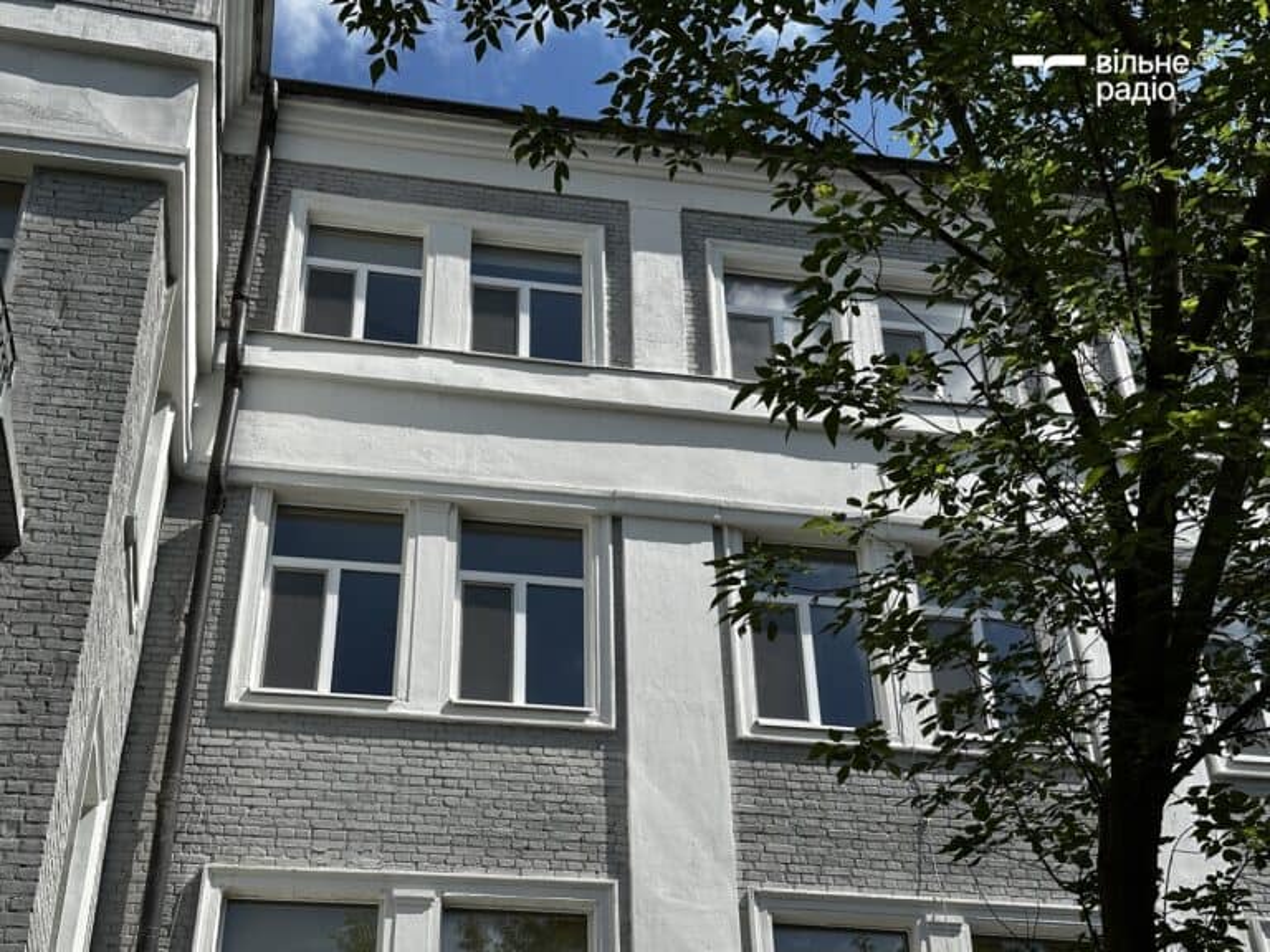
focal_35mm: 48
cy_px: 476
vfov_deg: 30.3
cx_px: 635
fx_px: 1761
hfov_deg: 39.7
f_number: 1.78
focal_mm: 6.86
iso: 64
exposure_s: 1/5263
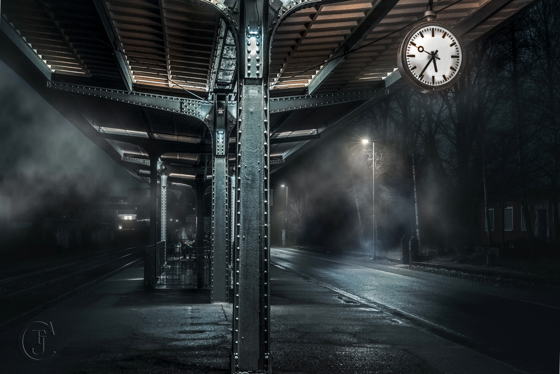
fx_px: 817
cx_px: 280
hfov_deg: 37.9
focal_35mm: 52
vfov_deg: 25.8
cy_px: 187
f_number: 6.3
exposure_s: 1/2
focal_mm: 35
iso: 160
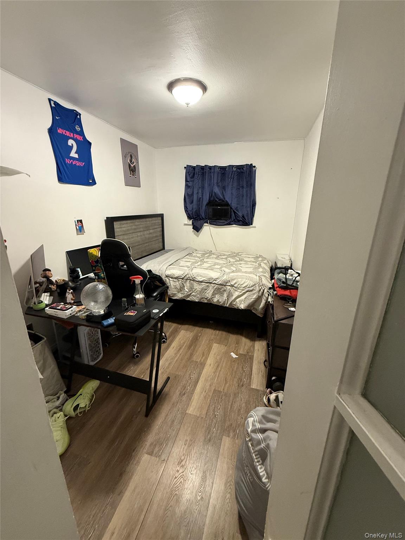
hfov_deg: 85.7
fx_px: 218
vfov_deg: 102.1
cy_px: 270
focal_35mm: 14
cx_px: 202
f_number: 2.2
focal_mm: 2.22
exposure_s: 1/60
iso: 500
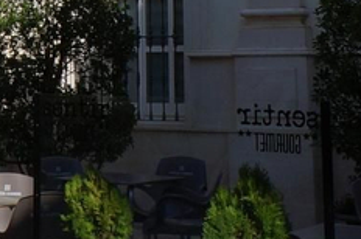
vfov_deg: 9.5
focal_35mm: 134
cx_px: 42
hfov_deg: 15.1
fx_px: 1346
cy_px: -252
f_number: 16
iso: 100
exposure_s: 1/125
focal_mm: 13
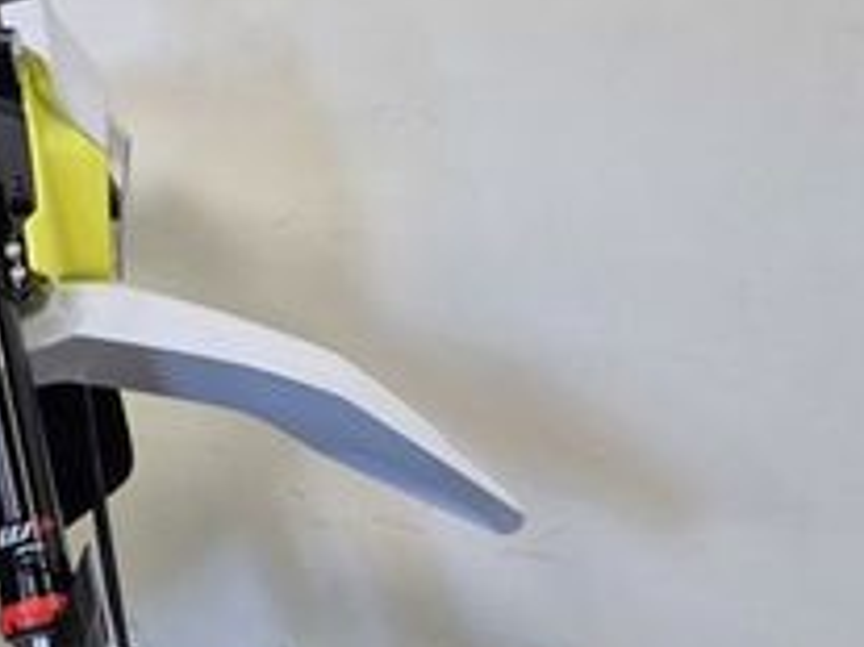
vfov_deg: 20.6
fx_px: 1771
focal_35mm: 71
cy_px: 434
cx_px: -63
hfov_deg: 25.6
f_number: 1.8
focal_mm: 5.4
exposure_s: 1/100
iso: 200
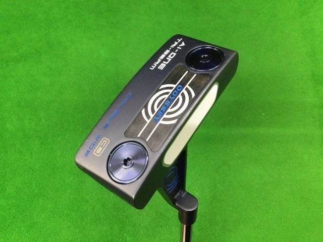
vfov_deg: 45.4
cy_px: 121
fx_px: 289
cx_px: 162
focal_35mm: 31
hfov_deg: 58.4
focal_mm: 3.3
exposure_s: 1/30
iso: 125
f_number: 2.4
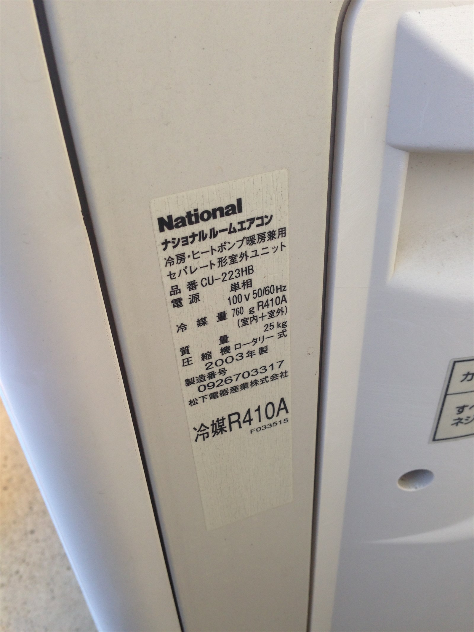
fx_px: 602
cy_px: 316
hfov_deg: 42.9
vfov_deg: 55.4
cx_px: 237
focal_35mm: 33
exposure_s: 1/244
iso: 50
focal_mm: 4.12
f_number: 2.4
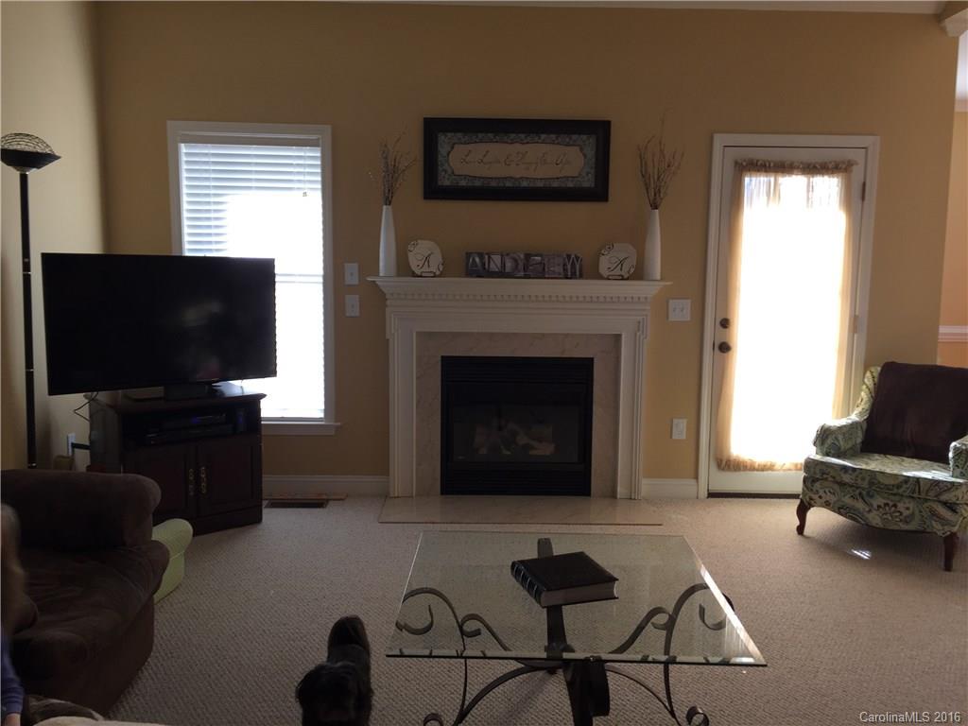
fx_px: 811
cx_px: 484
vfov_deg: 48.2
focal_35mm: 29
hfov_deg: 61.7
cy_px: 363
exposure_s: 1/60
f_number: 2.2
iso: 32
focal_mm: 4.15
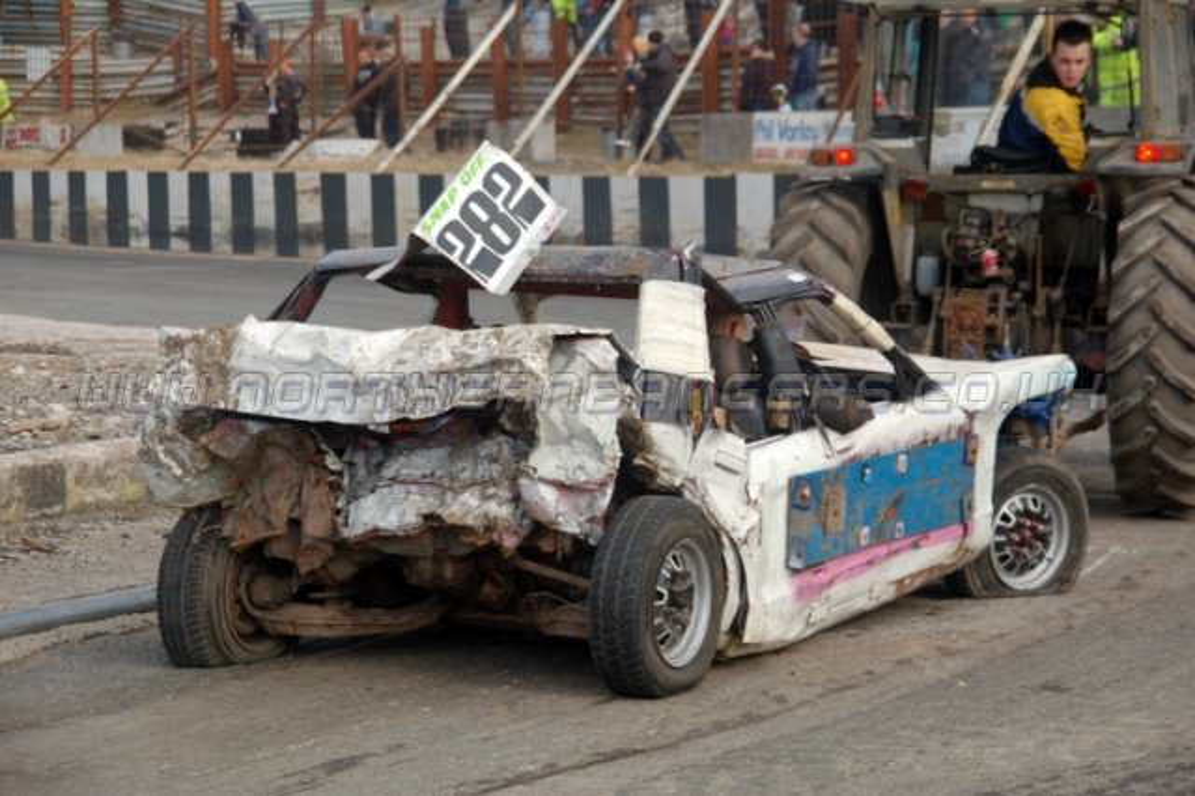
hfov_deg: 17.5
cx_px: 598
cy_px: 398
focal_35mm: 117
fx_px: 3882
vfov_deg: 11.7
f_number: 5.6
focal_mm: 78
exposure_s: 1/500
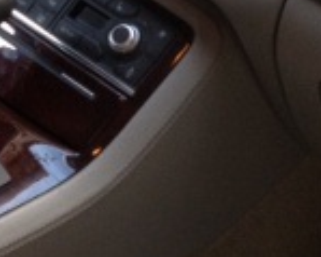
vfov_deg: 10.5
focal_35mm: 147
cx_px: -151
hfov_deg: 12.5
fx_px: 1396
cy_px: 39
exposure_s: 1/20
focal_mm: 4.28
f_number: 2.4
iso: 100
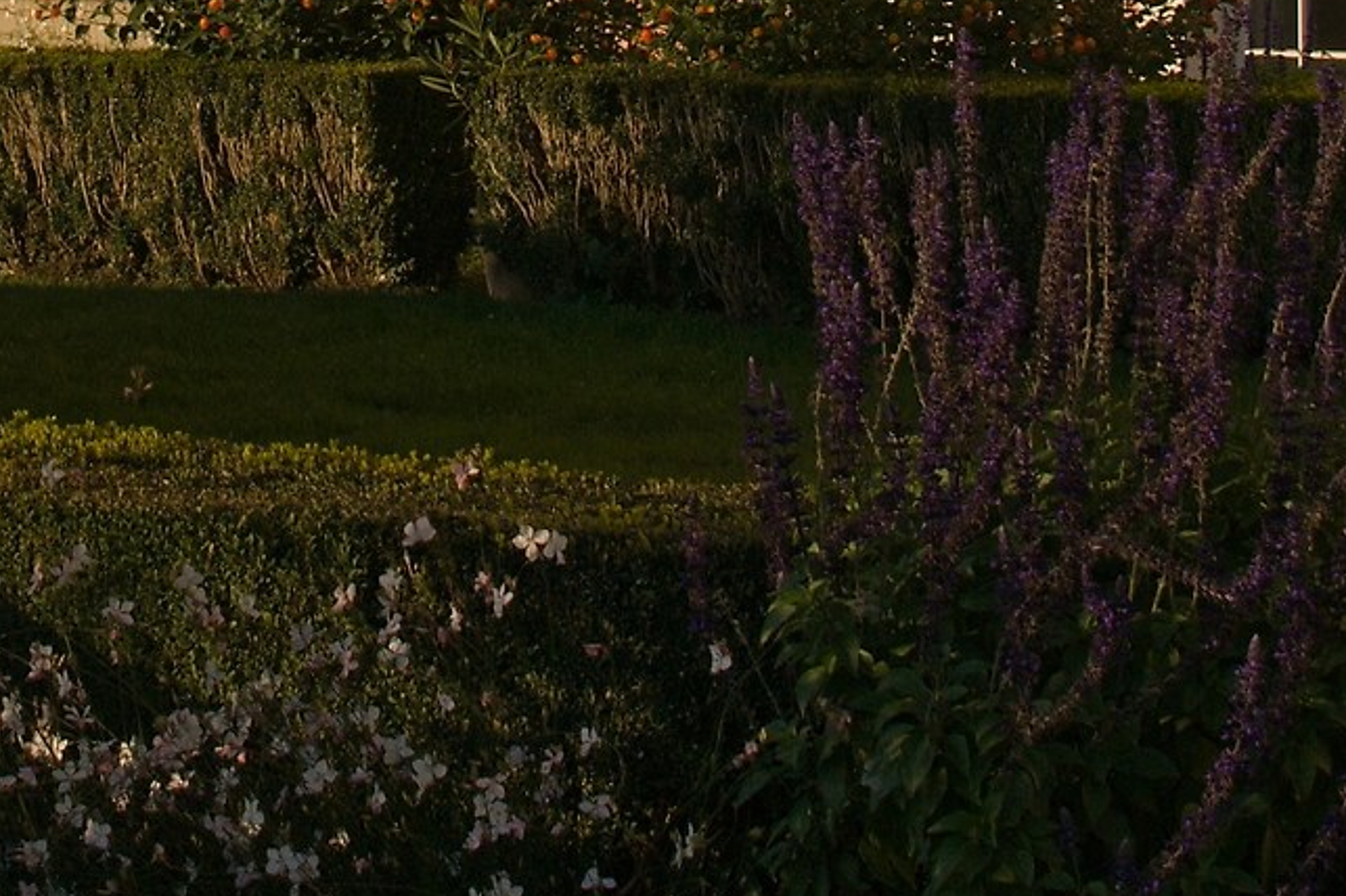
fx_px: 7319
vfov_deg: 6.9
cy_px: -540
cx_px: 10
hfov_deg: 10.4
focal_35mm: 196
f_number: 9
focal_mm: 35
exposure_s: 1/320
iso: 200
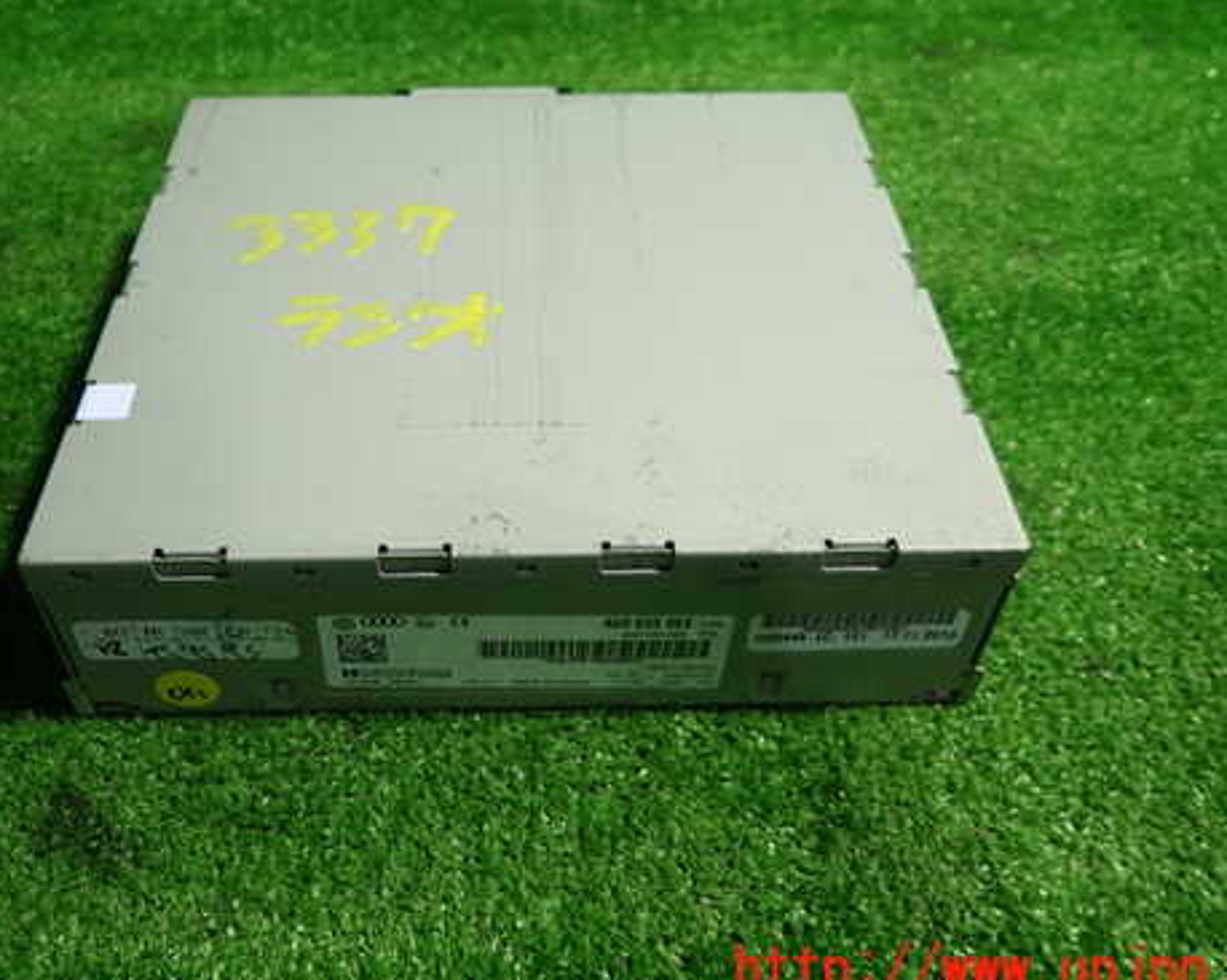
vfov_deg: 45.6
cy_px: 402
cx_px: 536
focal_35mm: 32
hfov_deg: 55.5
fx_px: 1162
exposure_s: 1/40
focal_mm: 4.5
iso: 200
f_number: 2
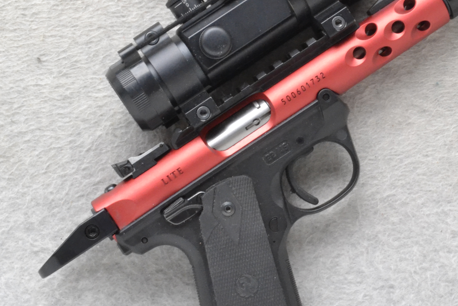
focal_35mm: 95
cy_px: 165
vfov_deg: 14.4
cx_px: 262
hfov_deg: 21.4
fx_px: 1209
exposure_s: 1/60
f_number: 20
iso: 3200
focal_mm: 36
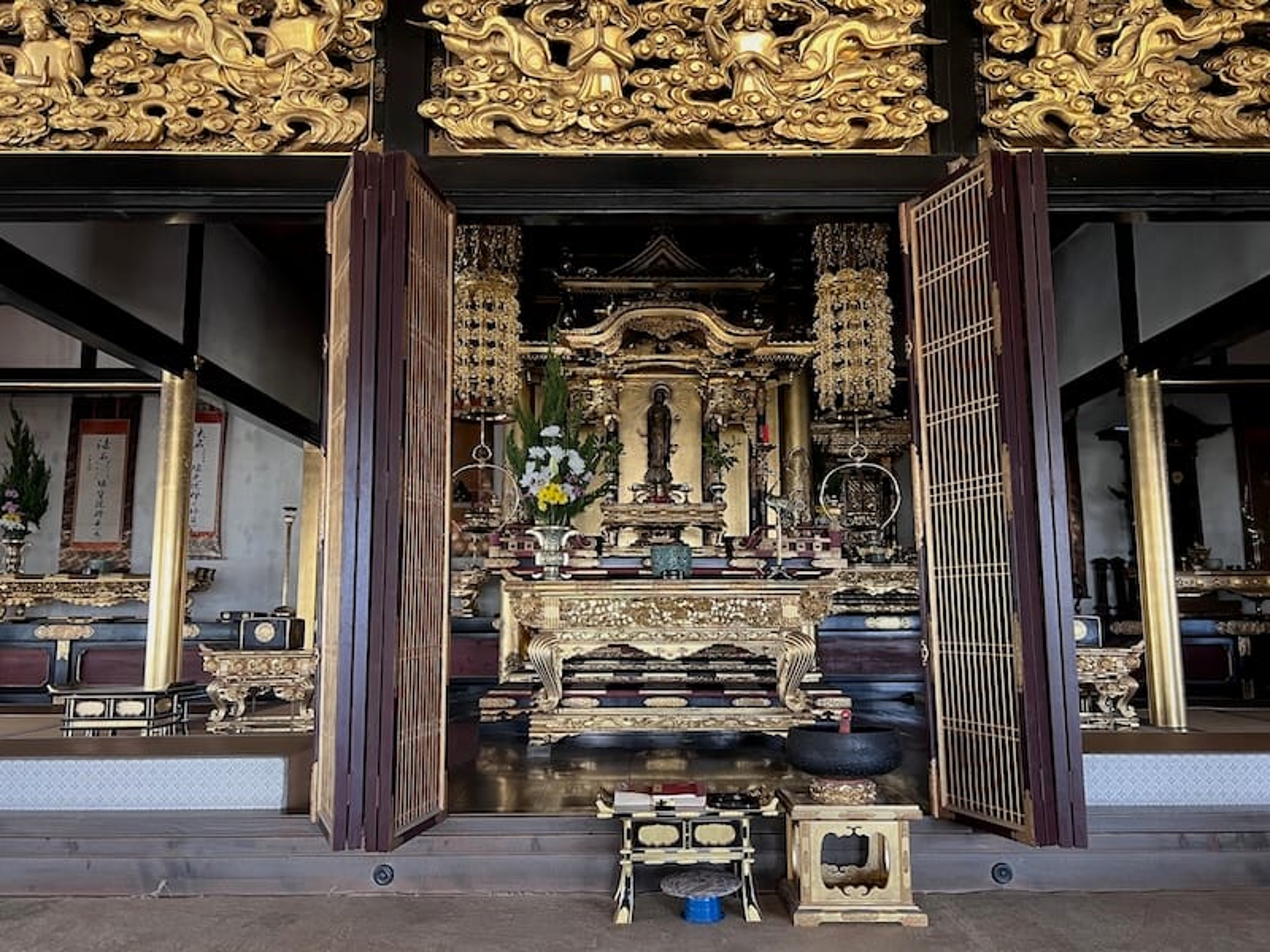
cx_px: 635
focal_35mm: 26
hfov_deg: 67.3
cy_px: 476
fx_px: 954
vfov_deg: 53.1
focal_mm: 5.7
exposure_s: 1/60
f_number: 1.5
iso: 320
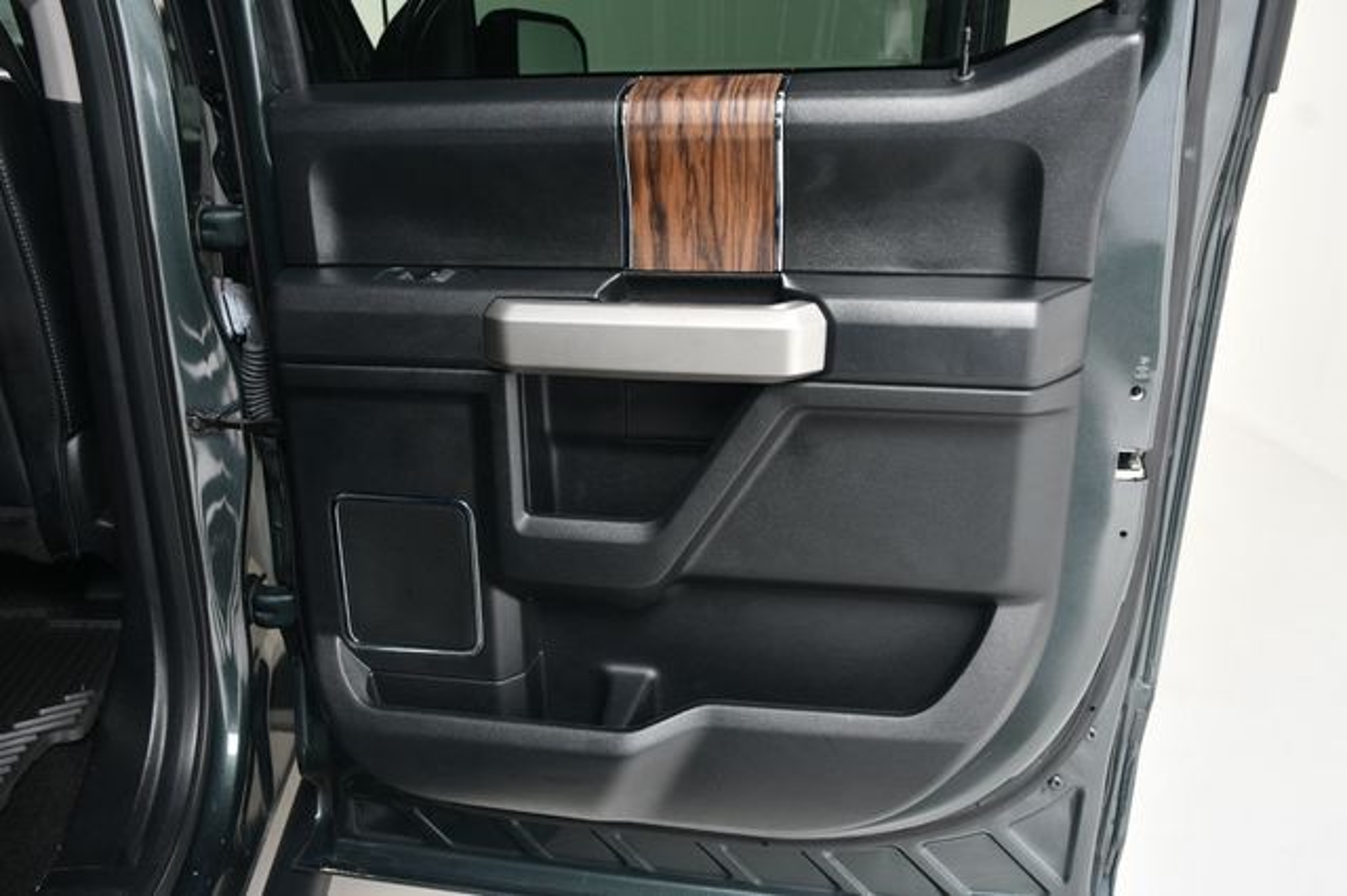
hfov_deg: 62.0
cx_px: 674
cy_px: 448
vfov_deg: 43.6
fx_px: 1122
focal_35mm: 30
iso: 100
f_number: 5.6
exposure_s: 1/160
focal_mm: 20
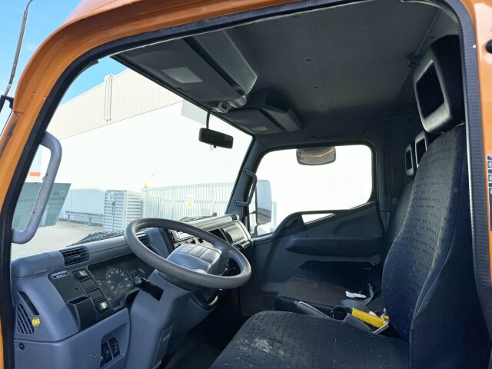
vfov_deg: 56.8
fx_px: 341
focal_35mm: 24
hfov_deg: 71.6
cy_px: 184
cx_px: 246
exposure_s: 1/2959
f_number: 1.78
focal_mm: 6.86
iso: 80
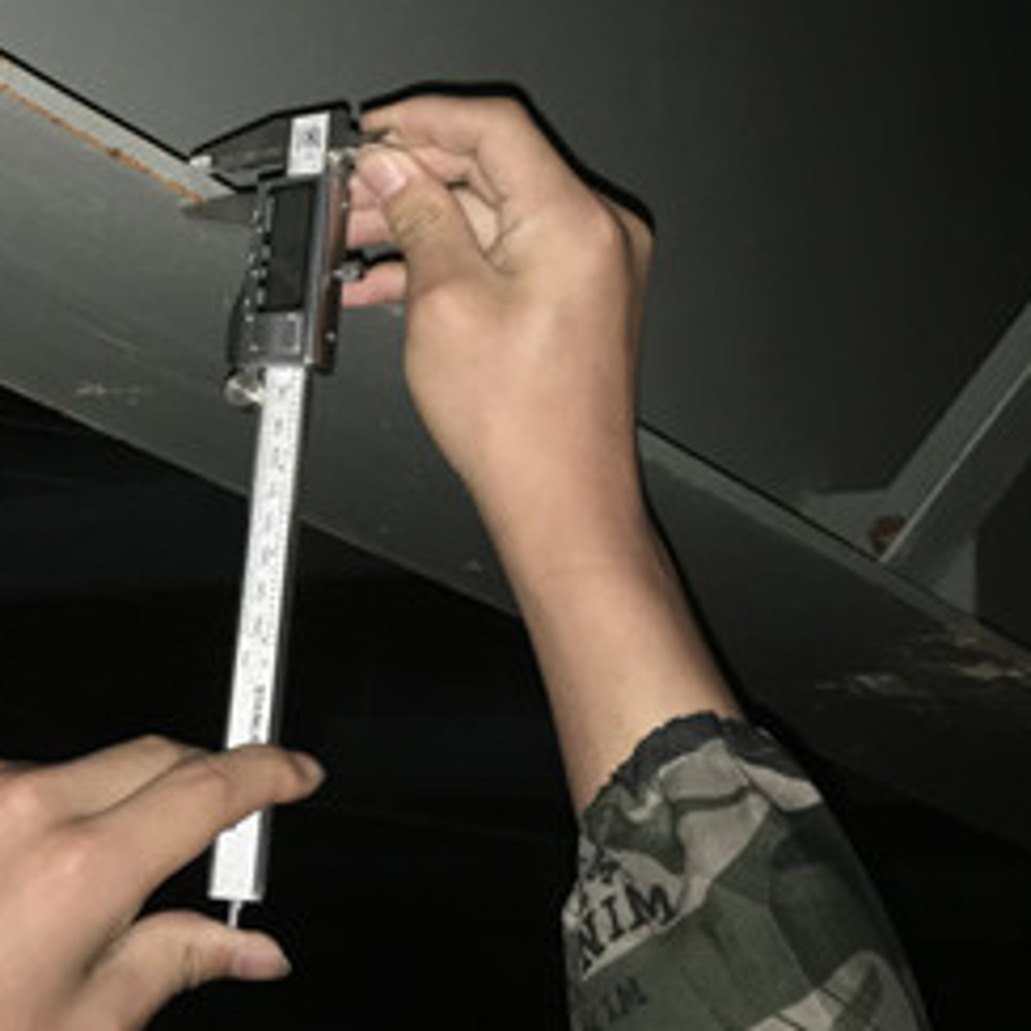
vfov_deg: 26.7
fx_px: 2123
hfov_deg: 26.2
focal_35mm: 63
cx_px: 55
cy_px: 173
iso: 80
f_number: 2.2
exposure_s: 1/17
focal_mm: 4.15
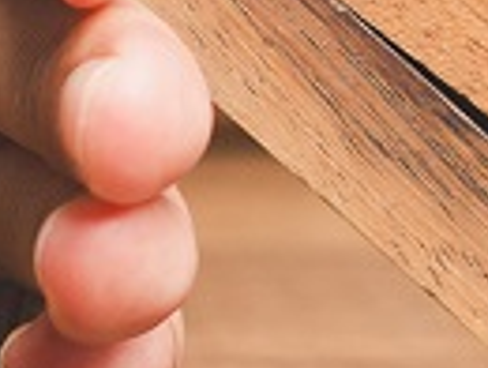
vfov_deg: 2.2
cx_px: 526
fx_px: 9745
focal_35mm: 690
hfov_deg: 2.9
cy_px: -366
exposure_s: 1/125
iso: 100
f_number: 2.8
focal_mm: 45
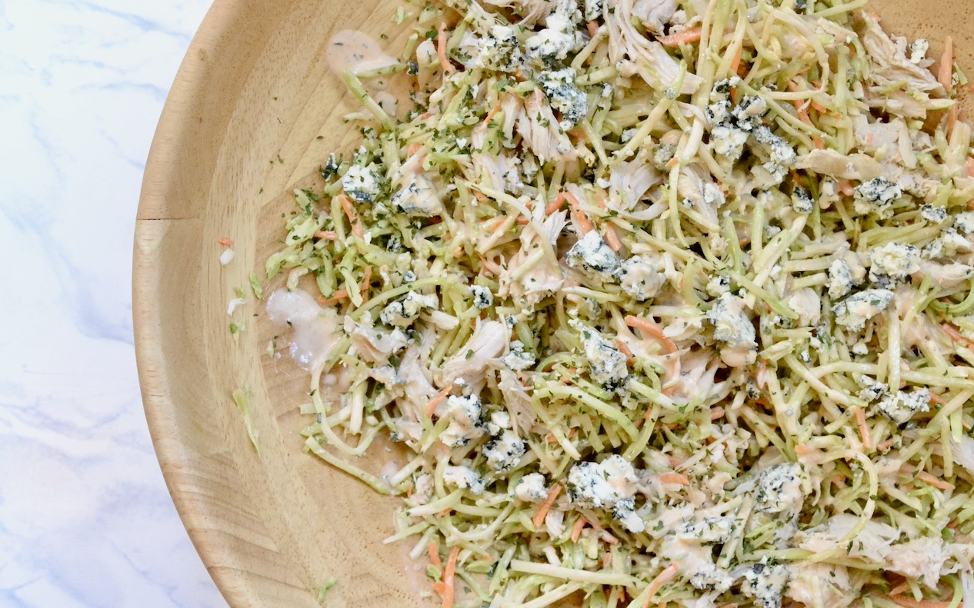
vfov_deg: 19.1
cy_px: 299
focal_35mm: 68
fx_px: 1805
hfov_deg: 30.2
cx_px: 482
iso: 6400
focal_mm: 44
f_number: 10
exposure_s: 1/125
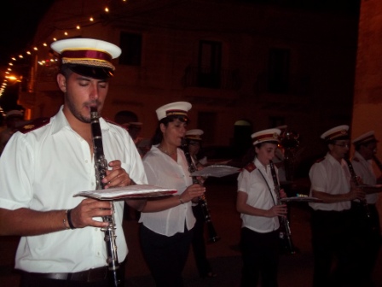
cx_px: 191
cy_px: 144
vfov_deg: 44.2
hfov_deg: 56.8
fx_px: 353
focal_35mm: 32
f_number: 2.9
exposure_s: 1/30
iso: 160
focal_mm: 5.7
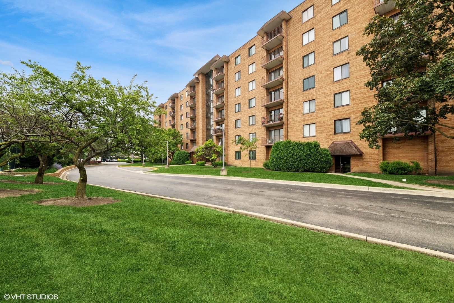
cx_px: 227
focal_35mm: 12
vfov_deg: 90.0
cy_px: 152
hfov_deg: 112.6
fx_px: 151
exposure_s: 1/60
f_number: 13
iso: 100
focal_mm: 12
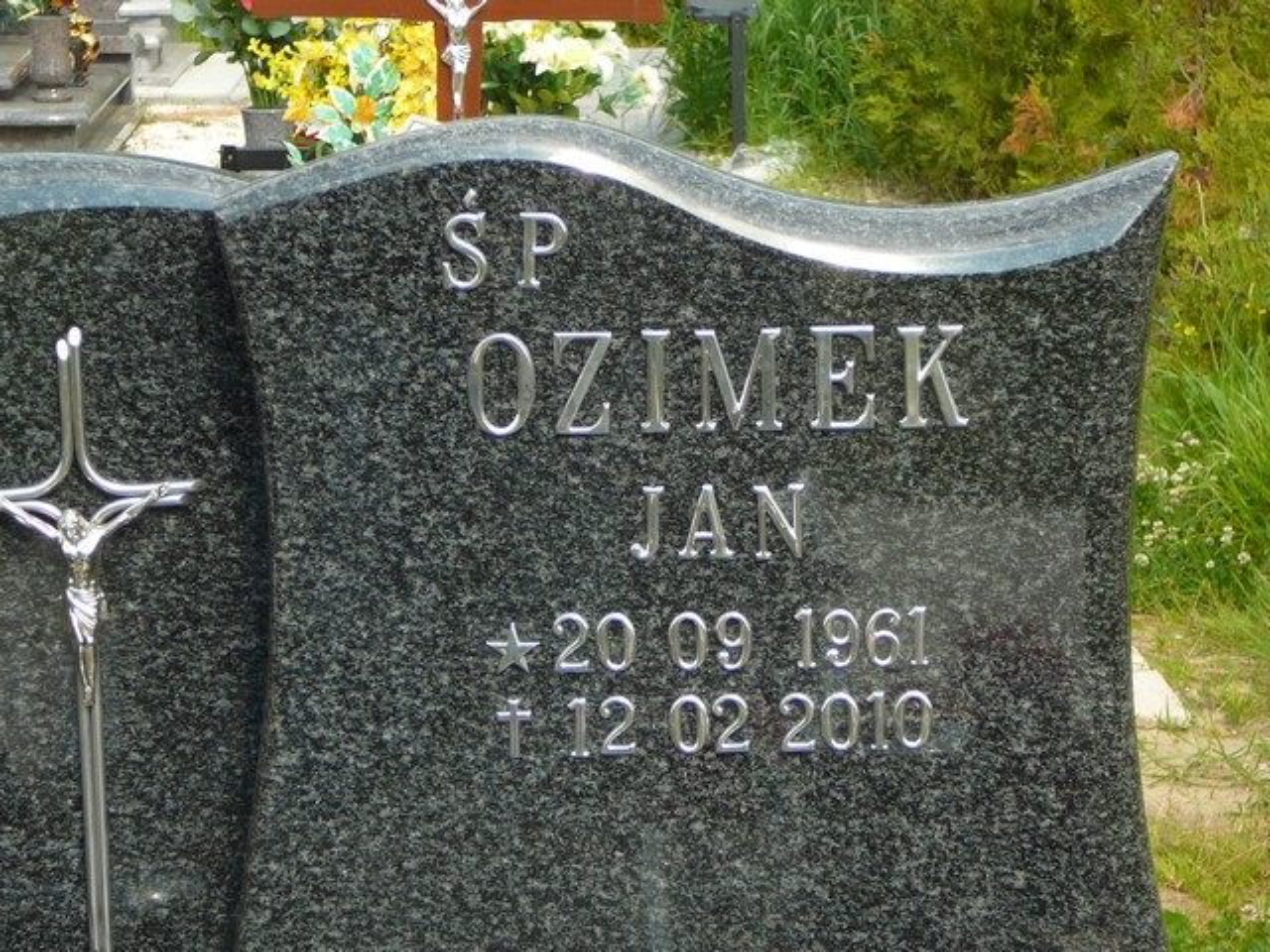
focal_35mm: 105
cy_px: 476
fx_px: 3852
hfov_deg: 18.7
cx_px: 635
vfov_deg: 14.1
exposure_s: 1/320
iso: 80
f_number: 3.9
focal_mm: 15.6
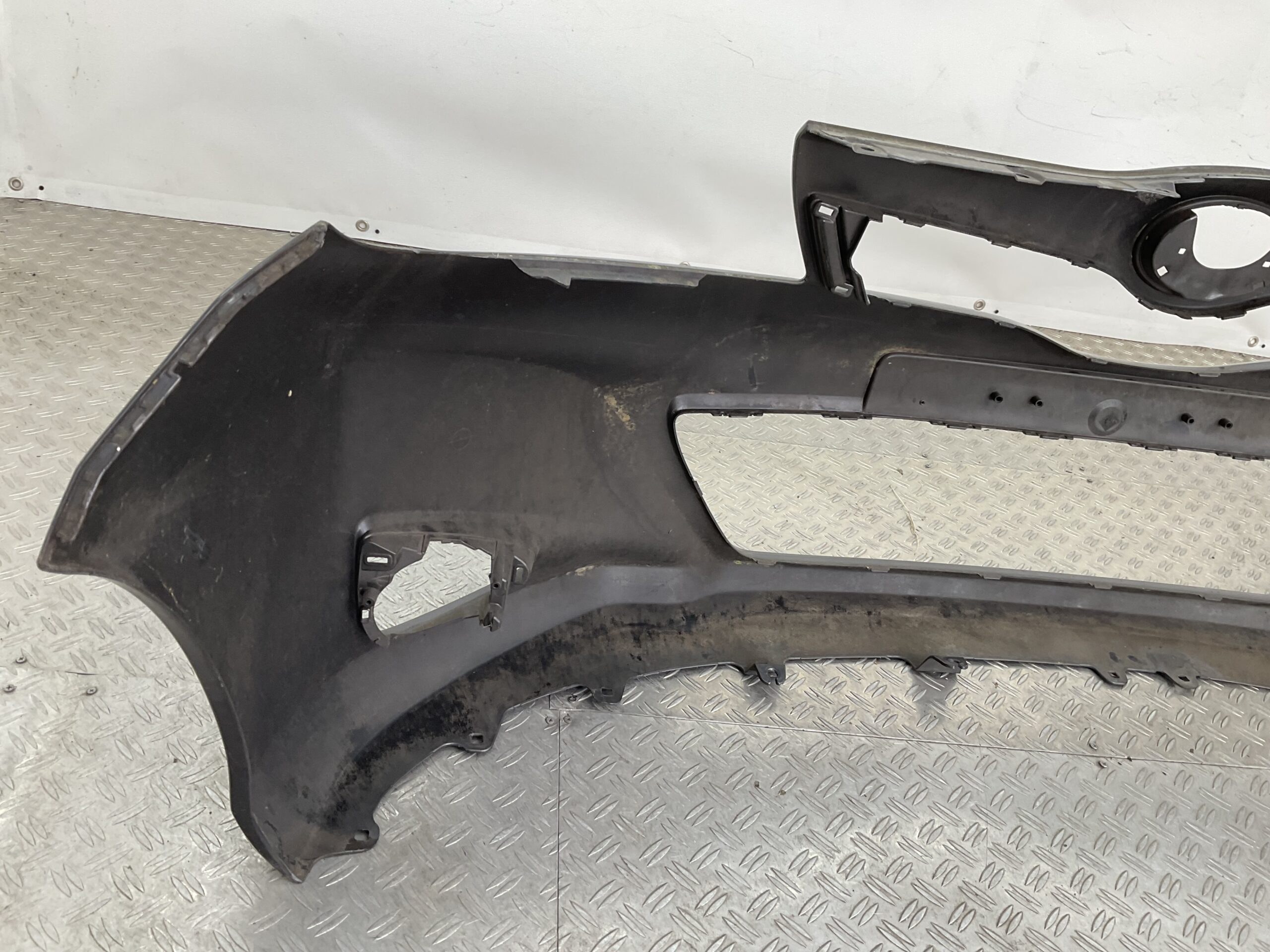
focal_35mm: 29
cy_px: 476
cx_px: 635
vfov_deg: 48.2
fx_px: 1064
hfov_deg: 61.7
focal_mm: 3
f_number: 1.8
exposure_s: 1/120
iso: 32
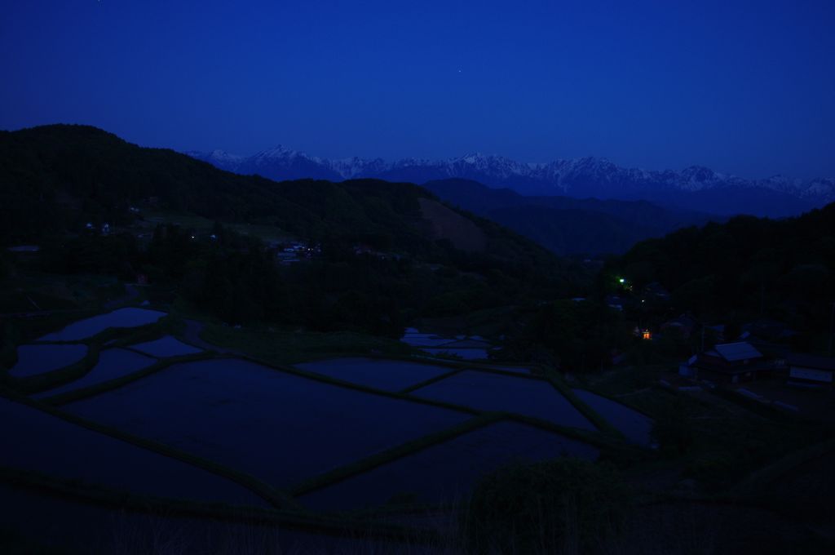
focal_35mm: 34
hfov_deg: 55.9
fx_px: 788
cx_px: 418
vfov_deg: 38.8
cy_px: 278
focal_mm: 23.13
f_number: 4
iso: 200
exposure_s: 2.5
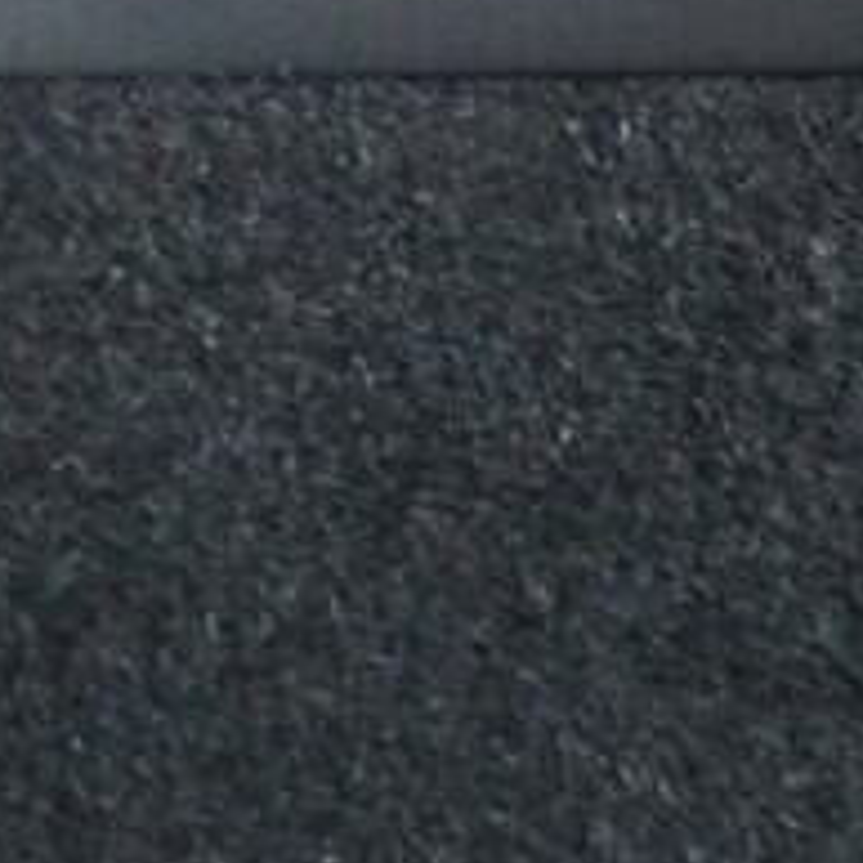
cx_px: -456
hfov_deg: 10.4
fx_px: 4569
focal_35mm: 162
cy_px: -7
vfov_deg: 10.7
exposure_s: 1/40
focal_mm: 24
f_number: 2.8
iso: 4000
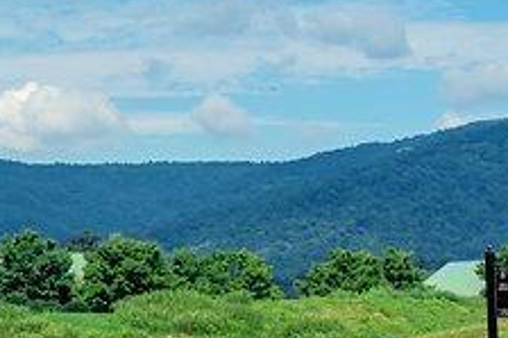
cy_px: -58
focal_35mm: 151
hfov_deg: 13.3
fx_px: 2129
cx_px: -98
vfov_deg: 9.0
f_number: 8
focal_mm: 22
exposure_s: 1/500
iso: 140
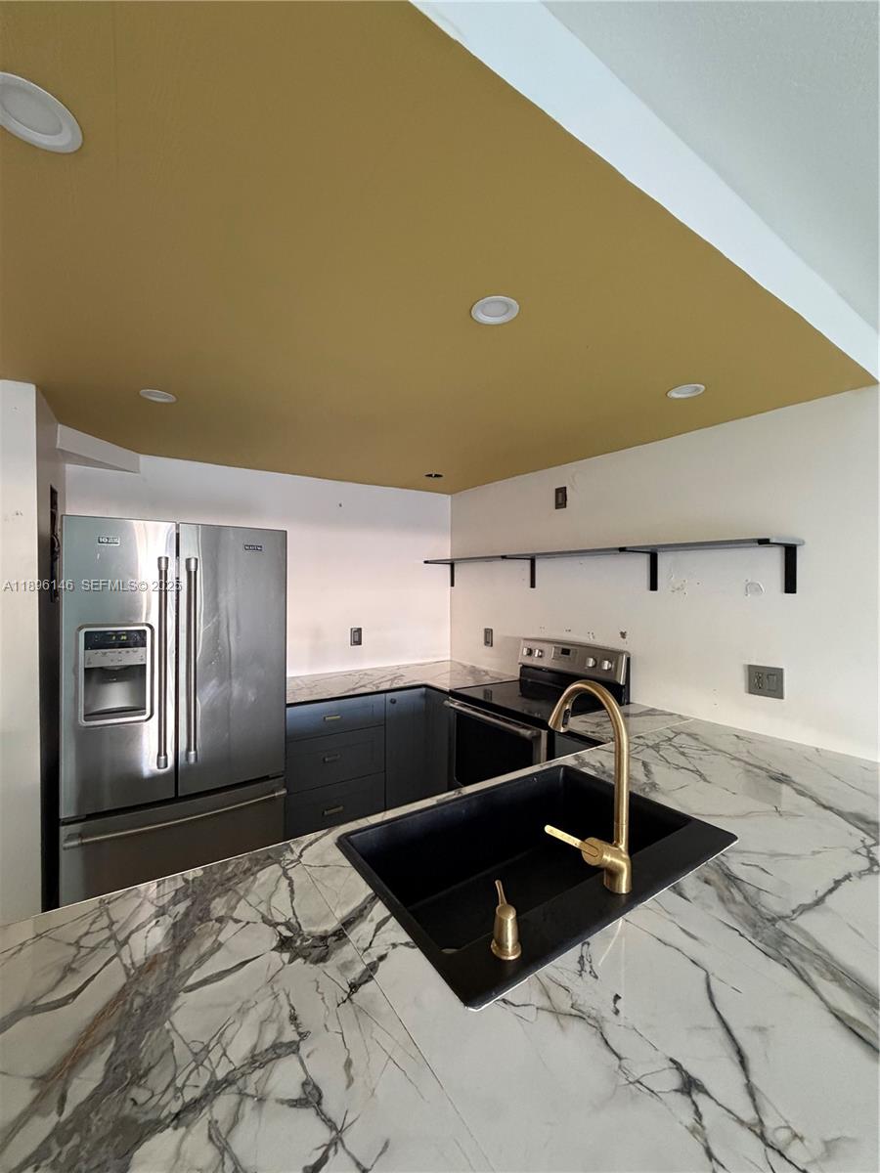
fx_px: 475
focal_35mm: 14
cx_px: 440
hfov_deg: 85.7
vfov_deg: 102.1
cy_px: 586
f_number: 2.2
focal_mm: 2.22
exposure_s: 1/60
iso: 640
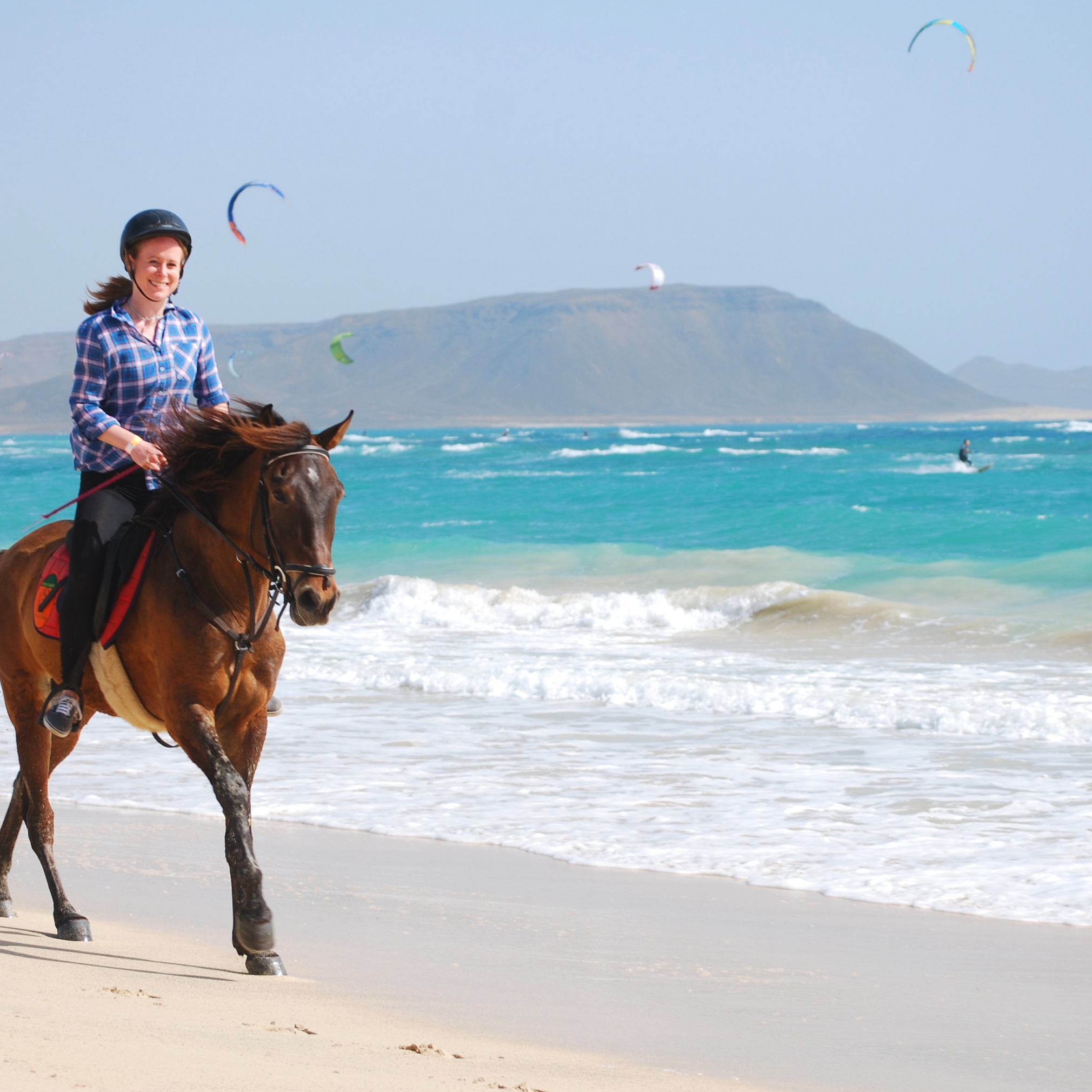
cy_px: 536
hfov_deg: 12.7
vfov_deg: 12.7
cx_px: 522
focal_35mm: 137
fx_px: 4890
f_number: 5.6
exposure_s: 1/500
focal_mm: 70
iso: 100
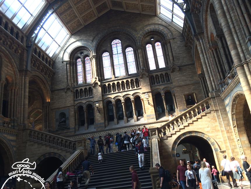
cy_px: 94
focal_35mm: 29
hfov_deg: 61.7
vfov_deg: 48.2
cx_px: 126
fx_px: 210
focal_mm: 4.15
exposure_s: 1/100
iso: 40
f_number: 2.2
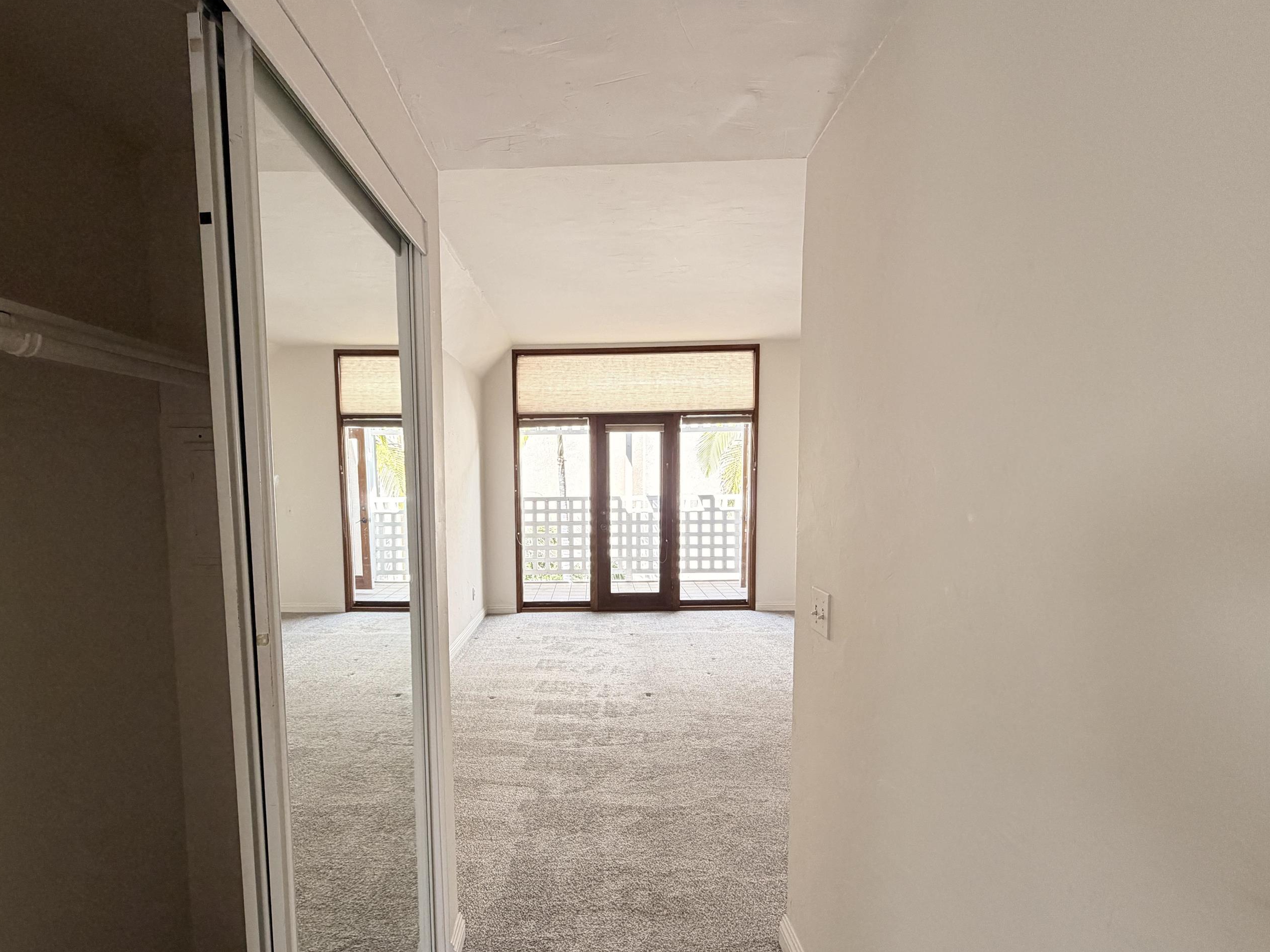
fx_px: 624
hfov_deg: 90.8
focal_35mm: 17
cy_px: 530
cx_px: 583
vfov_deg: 74.5
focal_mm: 2.22
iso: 160
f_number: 2.2
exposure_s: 1/121
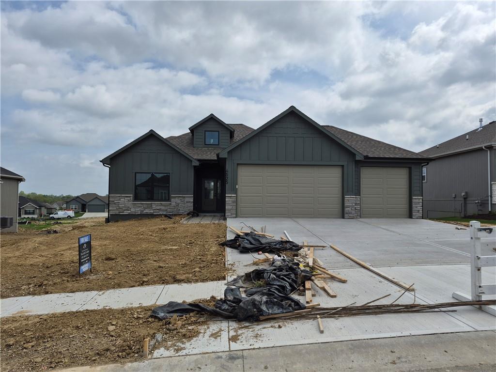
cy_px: 186
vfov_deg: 58.9
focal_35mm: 23
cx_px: 248
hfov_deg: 73.9
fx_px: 330
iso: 64
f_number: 1.8
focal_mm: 5.4
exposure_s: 1/7696
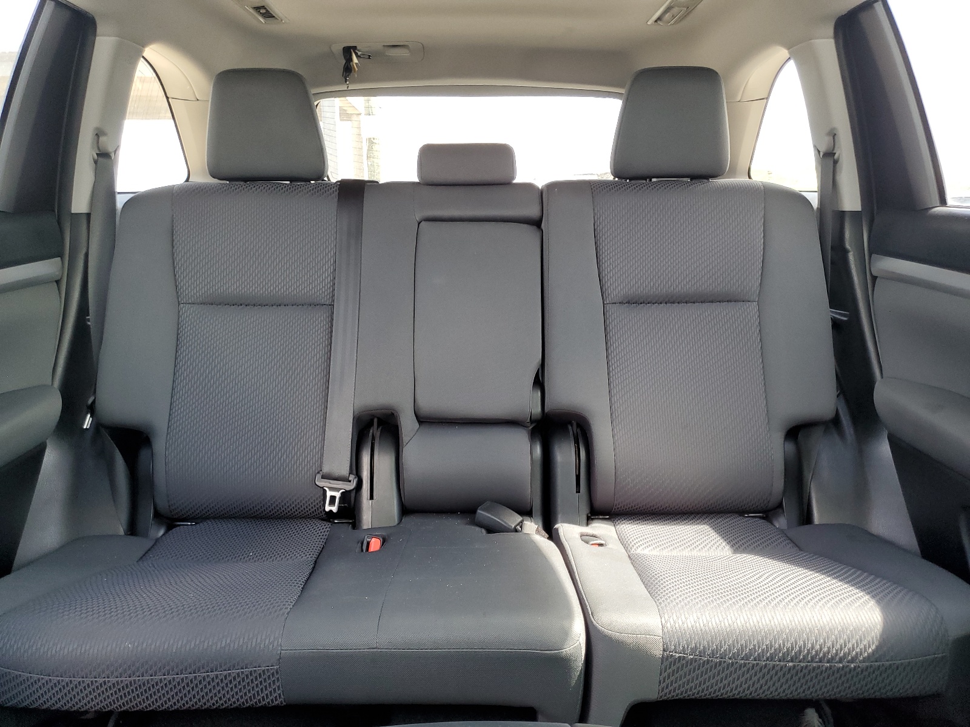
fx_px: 729
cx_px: 485
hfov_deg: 67.3
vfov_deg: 53.1
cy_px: 364
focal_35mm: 26
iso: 83
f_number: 1.5
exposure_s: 1/60.2
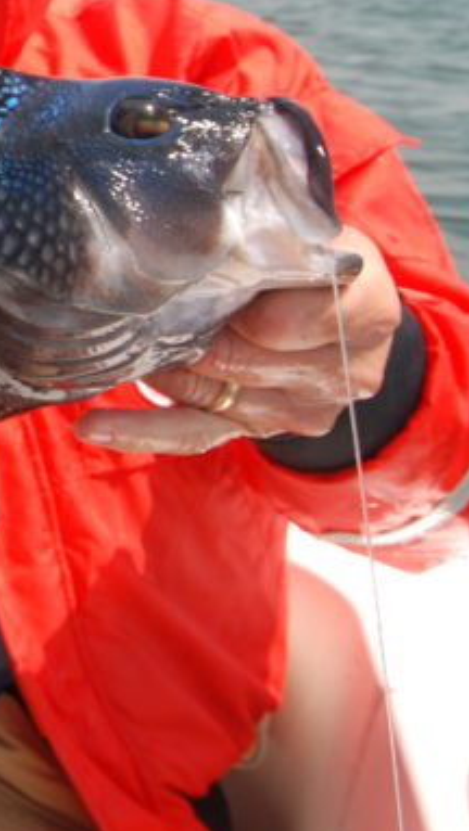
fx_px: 927
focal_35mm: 42
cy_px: 112
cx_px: -291
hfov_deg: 21.9
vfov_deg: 44.7
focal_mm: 10
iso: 200
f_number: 5.6
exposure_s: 1/125
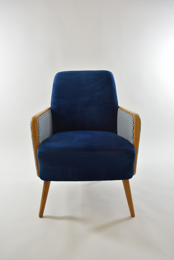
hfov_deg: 41.8
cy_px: 130
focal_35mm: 32
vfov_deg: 59.5
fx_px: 228
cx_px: 87
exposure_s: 1/60
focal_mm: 21
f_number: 5.6
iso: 400
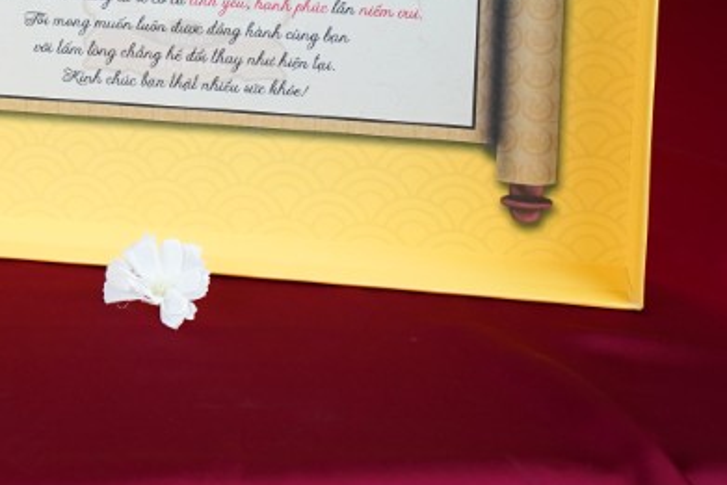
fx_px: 3656
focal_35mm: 181
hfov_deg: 11.0
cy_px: -251
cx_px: -327
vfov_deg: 7.5
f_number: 6.3
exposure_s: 1/160
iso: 1000
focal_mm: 59
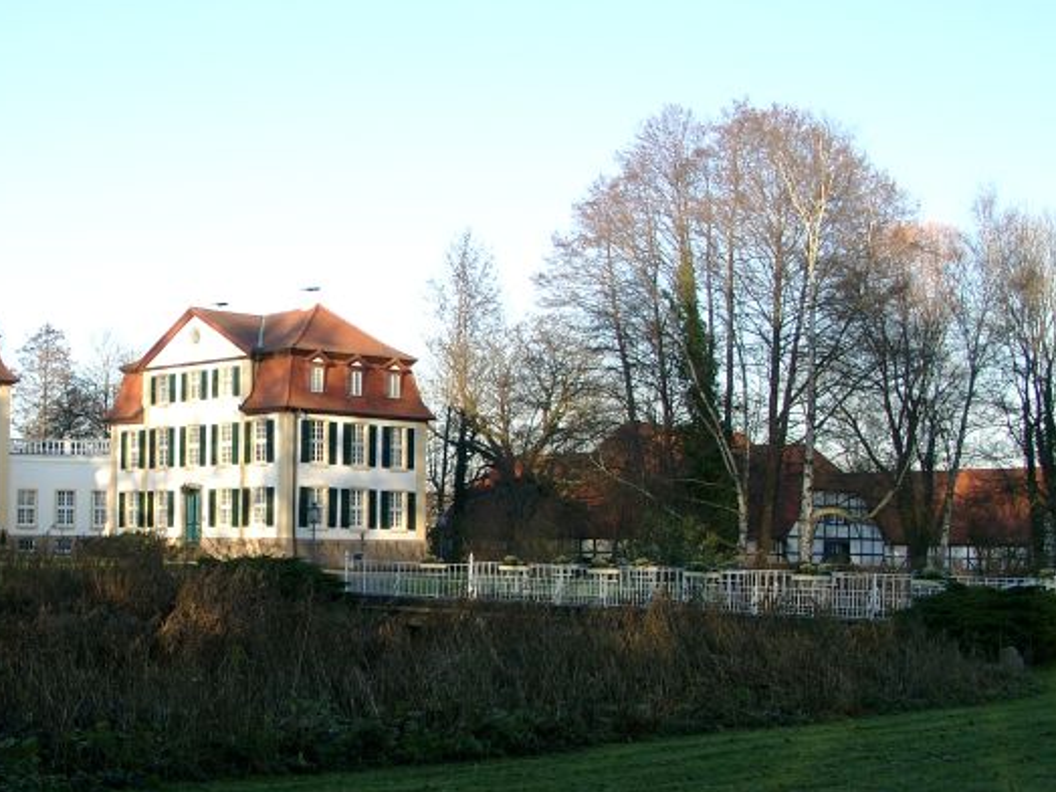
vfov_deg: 28.0
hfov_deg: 36.0
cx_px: 265
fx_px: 1586
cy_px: 465
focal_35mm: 52
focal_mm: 7.13
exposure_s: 1/322
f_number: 2.8
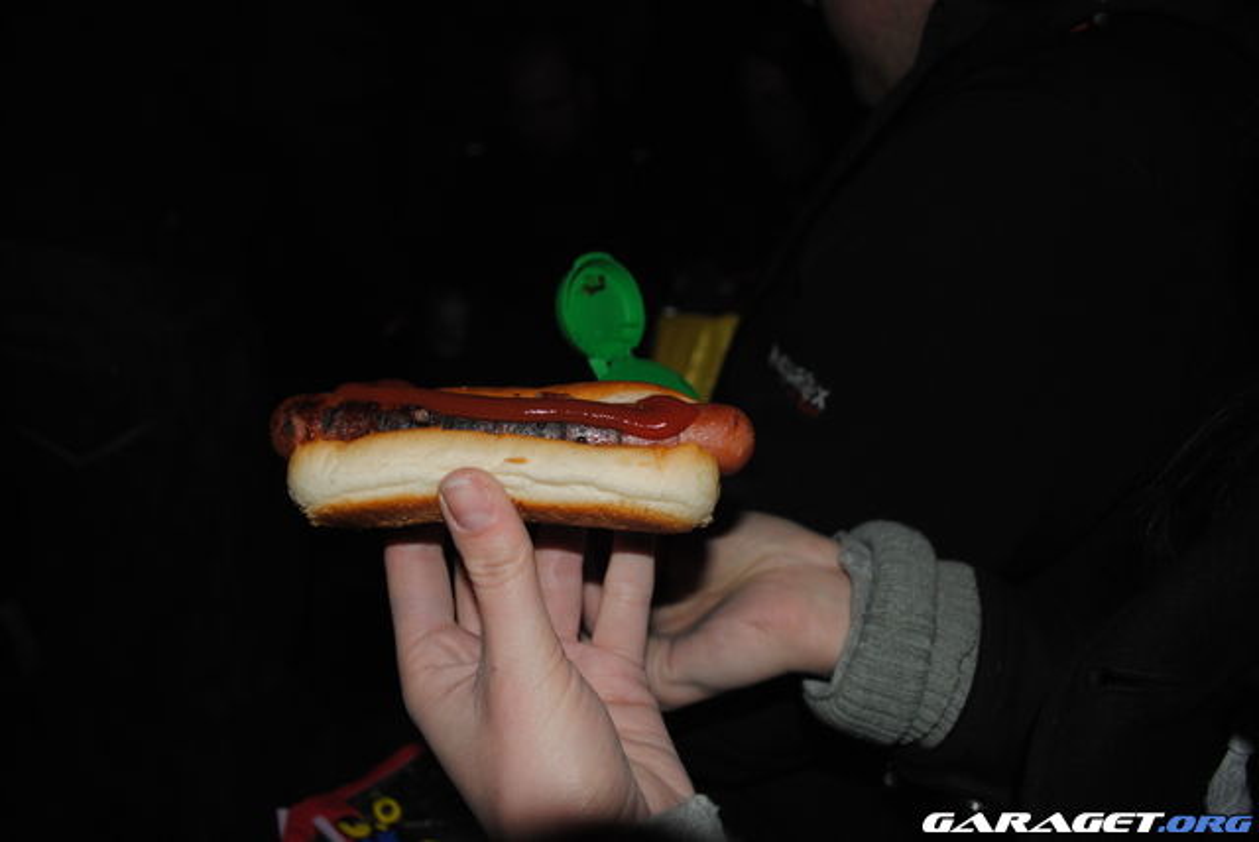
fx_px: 945
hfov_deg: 67.3
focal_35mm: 27
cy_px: 421
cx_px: 630
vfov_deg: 48.0
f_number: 3.5
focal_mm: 18
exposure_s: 1/60
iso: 200
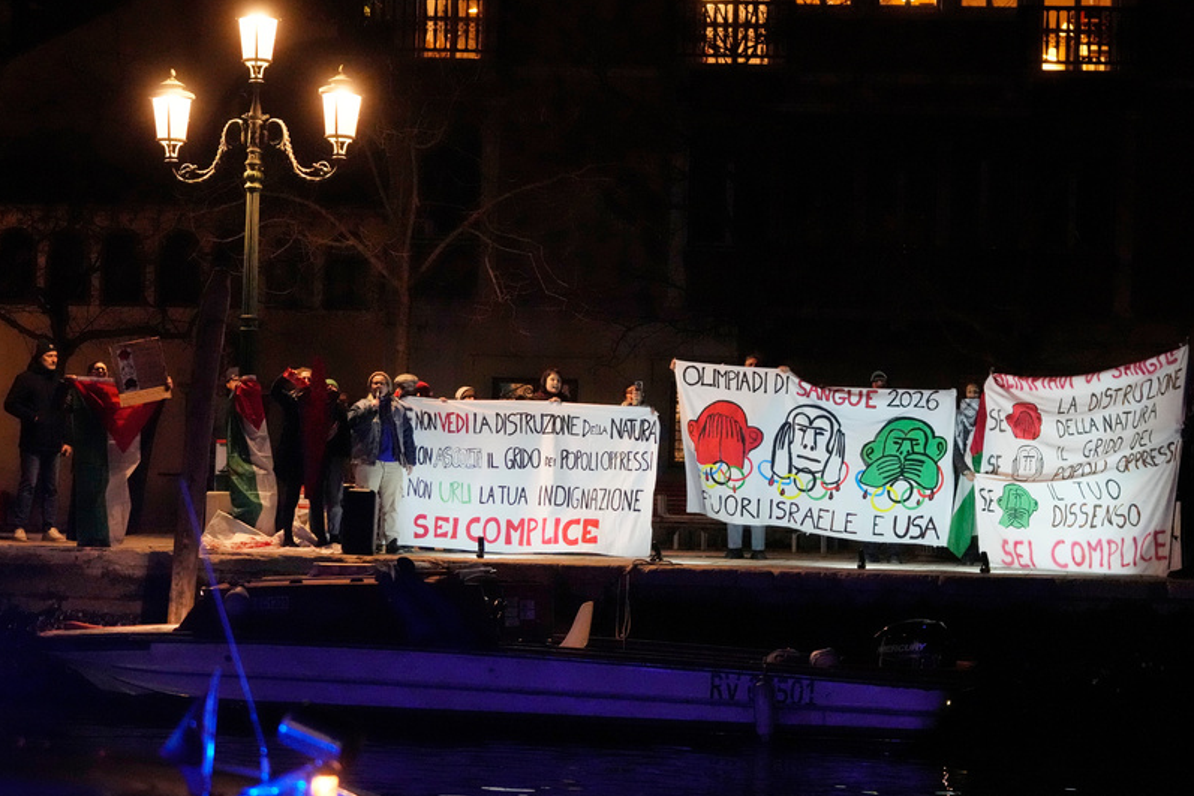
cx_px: 652
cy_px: 491
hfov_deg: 22.6
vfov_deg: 15.2
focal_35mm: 90
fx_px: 2984
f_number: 2.8
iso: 12800
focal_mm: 70
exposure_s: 1/320
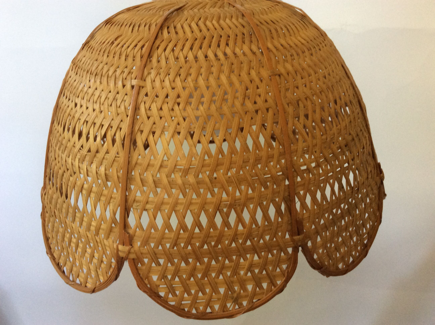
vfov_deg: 44.1
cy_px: 162
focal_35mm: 32
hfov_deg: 56.9
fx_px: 402
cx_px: 218
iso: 80
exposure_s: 1/25
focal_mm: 3.3
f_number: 2.4
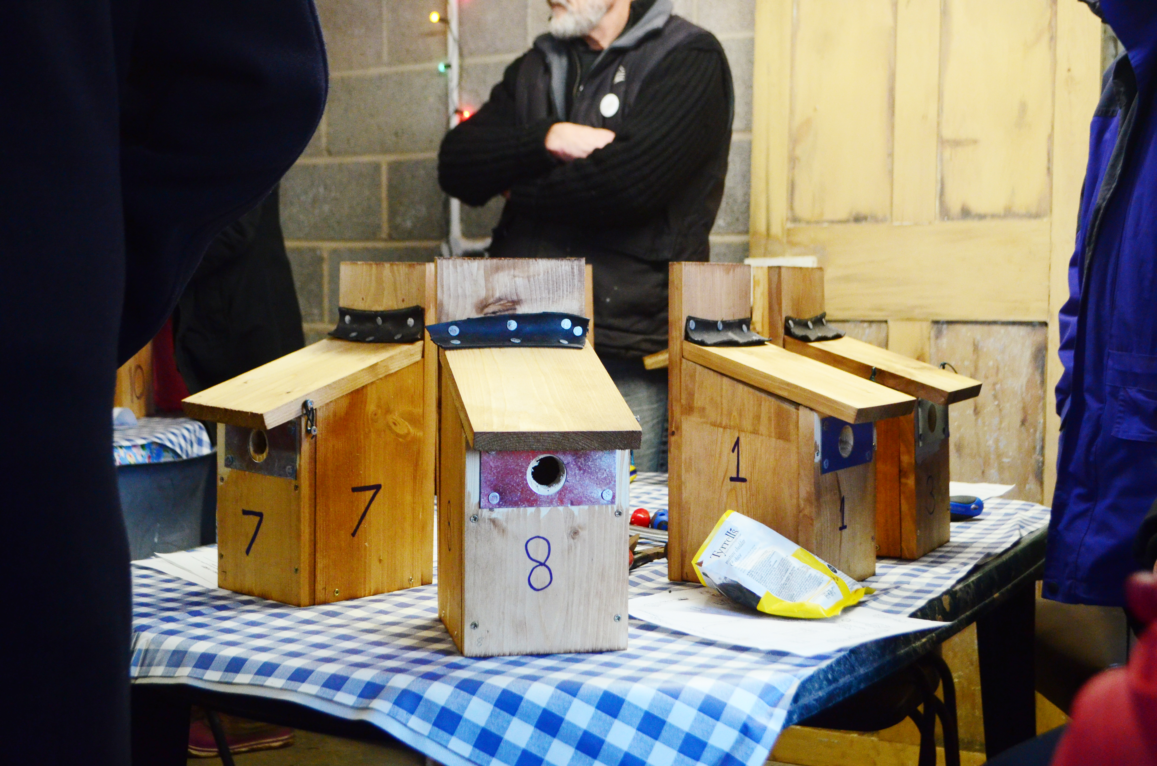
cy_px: 383
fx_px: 1443
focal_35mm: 45
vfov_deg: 29.7
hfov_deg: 43.7
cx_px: 578
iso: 2000
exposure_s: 1/250
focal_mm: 30
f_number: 4.5
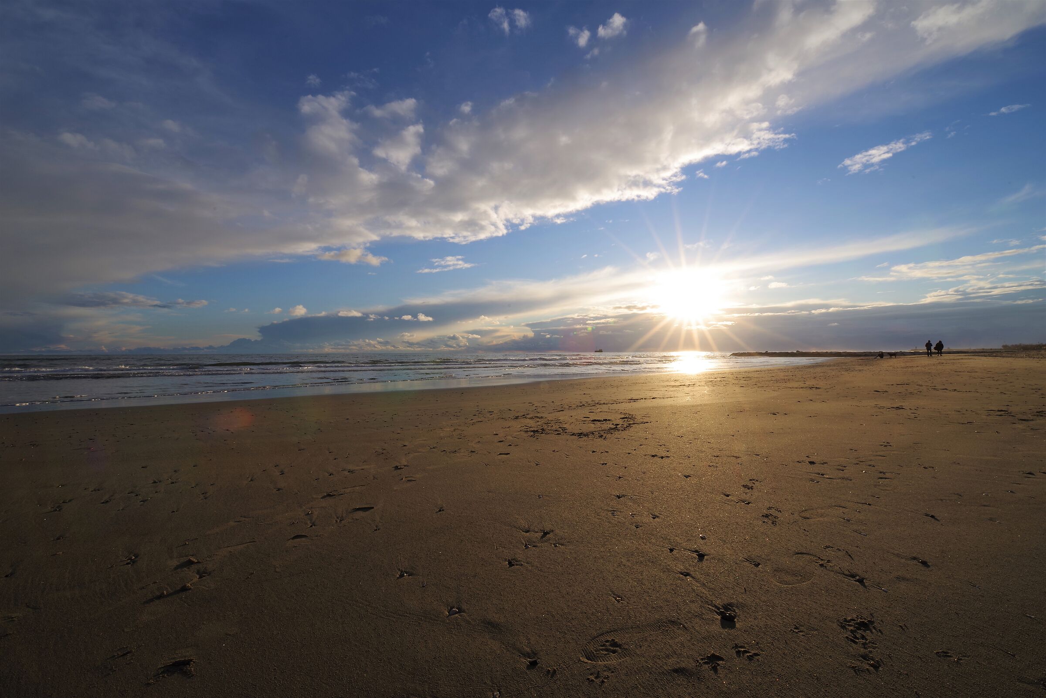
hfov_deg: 100.4
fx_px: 436
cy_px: 349
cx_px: 523
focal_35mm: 15
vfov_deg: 77.4
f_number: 22
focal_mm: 15
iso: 100
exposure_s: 1/40
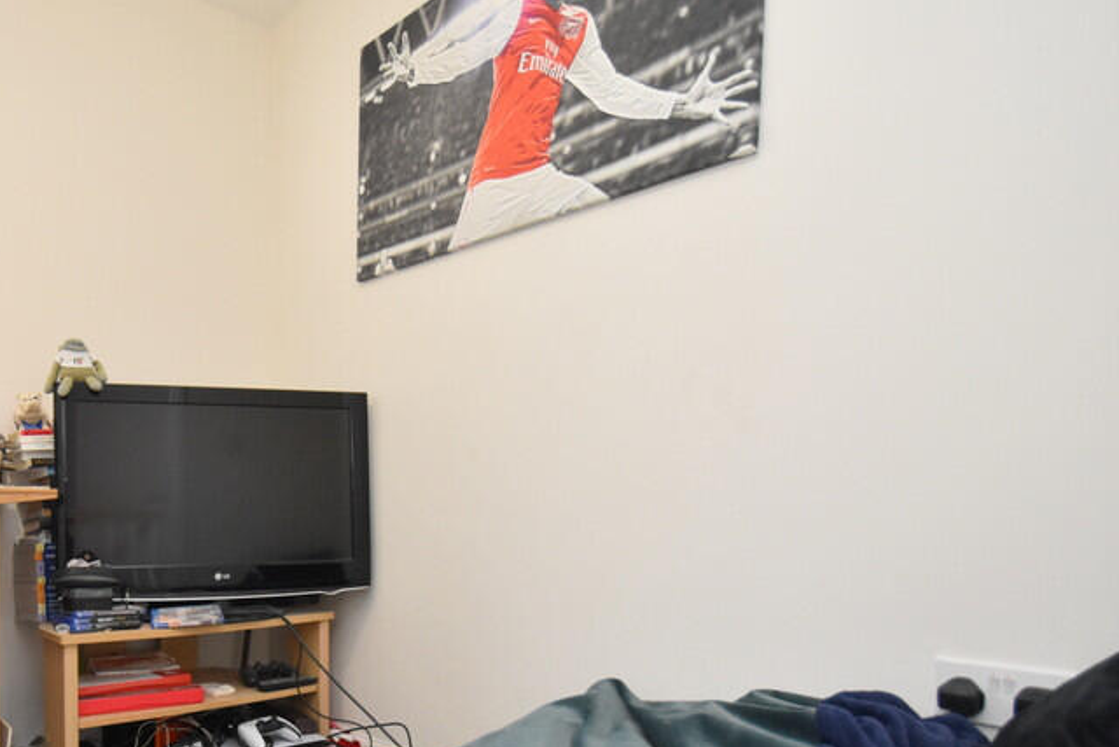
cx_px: 294
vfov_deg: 52.3
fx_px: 746
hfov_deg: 69.4
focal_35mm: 24
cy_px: 485
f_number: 4
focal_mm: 10
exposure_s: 1/125
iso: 1600
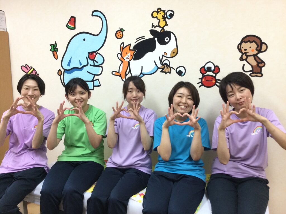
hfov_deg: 58.4
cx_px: 143
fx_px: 256
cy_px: 107
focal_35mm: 31
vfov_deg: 45.4
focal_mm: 3.3
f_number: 2.4
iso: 64
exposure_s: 1/30
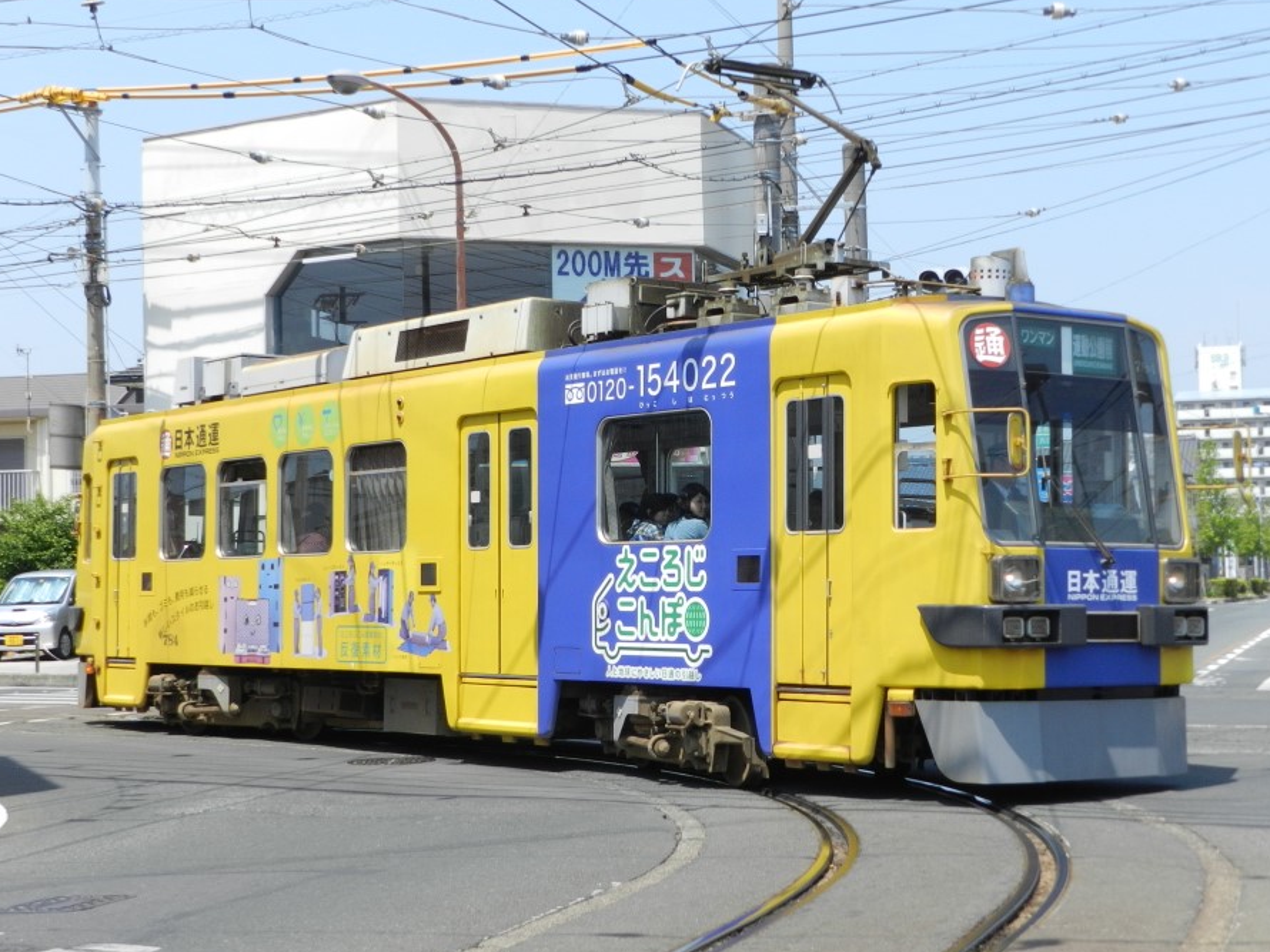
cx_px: 685
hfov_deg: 31.7
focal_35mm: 61
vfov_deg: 24.0
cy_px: 458
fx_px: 2237
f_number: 4.4
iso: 160
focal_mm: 9.4
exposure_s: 1/500
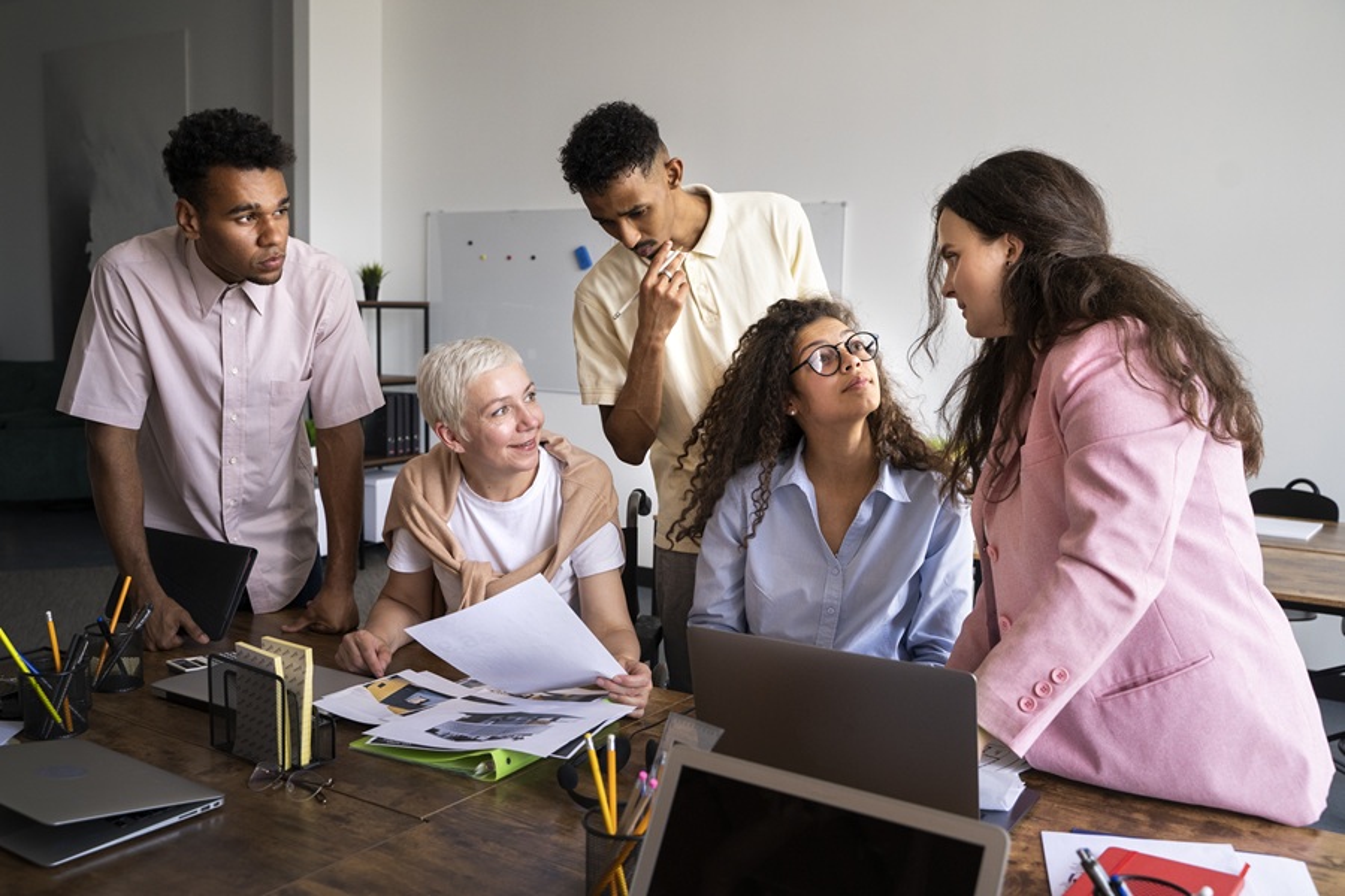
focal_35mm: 33
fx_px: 1233
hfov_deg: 57.2
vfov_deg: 40.0
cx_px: 672
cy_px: 448
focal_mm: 33
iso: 1000
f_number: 4.5
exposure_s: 1/320
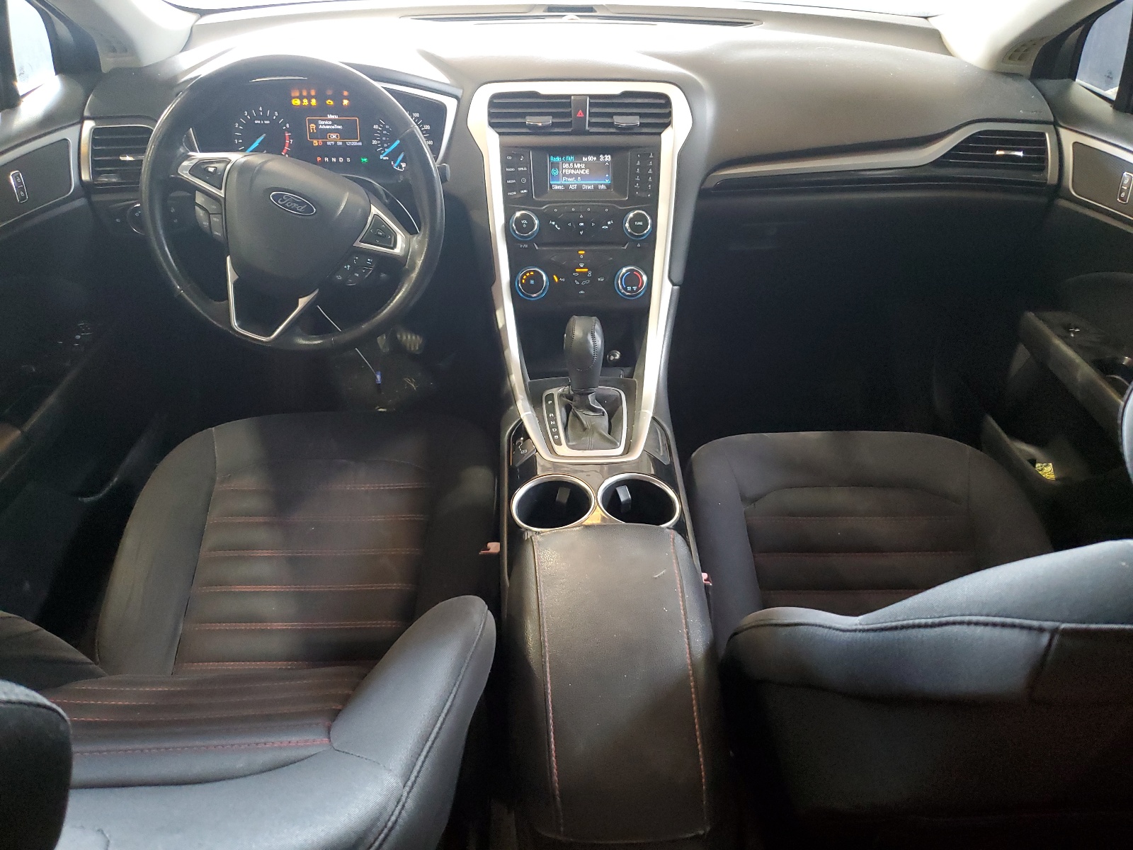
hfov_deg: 67.3
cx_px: 566
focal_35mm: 26
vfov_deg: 53.1
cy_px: 425
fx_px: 851
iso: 317
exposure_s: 1/40
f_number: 1.5
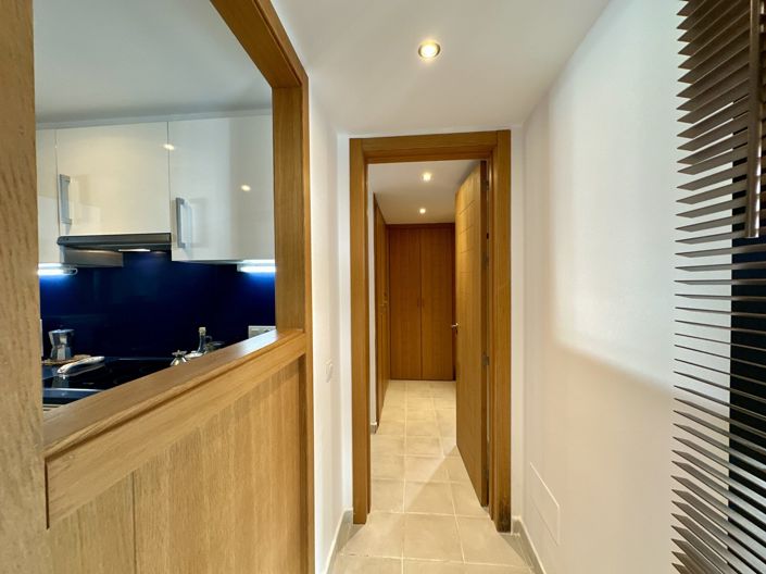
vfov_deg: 85.6
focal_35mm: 14
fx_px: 310
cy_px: 287
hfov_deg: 102.1
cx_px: 383
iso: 200
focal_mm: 2.22
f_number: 2.2
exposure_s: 1/100
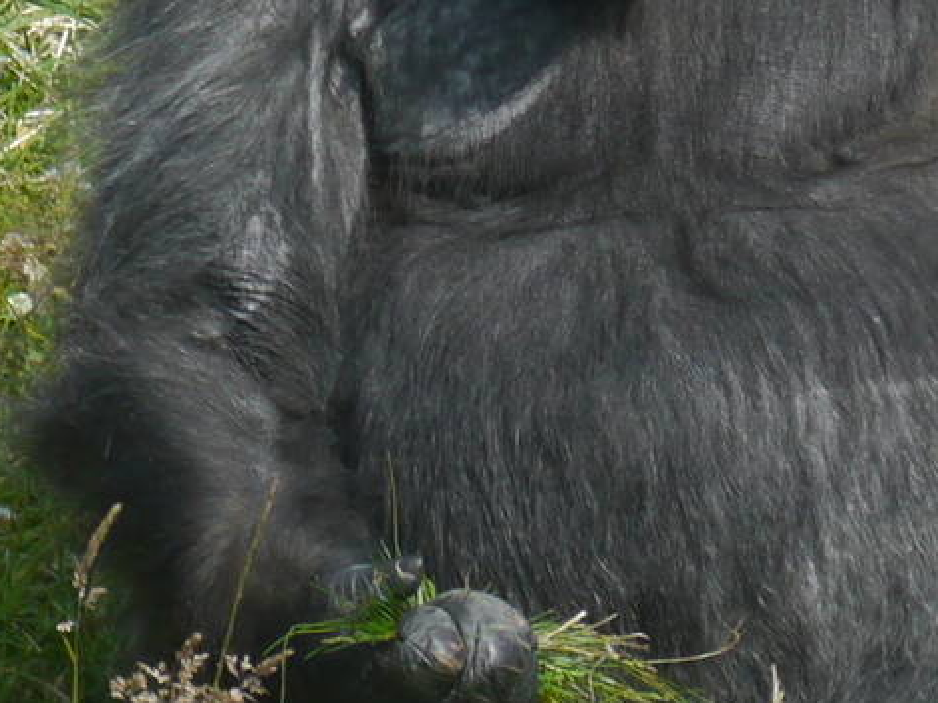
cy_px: -16
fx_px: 7723
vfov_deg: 5.2
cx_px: 690
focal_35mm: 285
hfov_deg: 6.9
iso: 160
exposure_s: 1/250
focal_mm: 42
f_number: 7.1
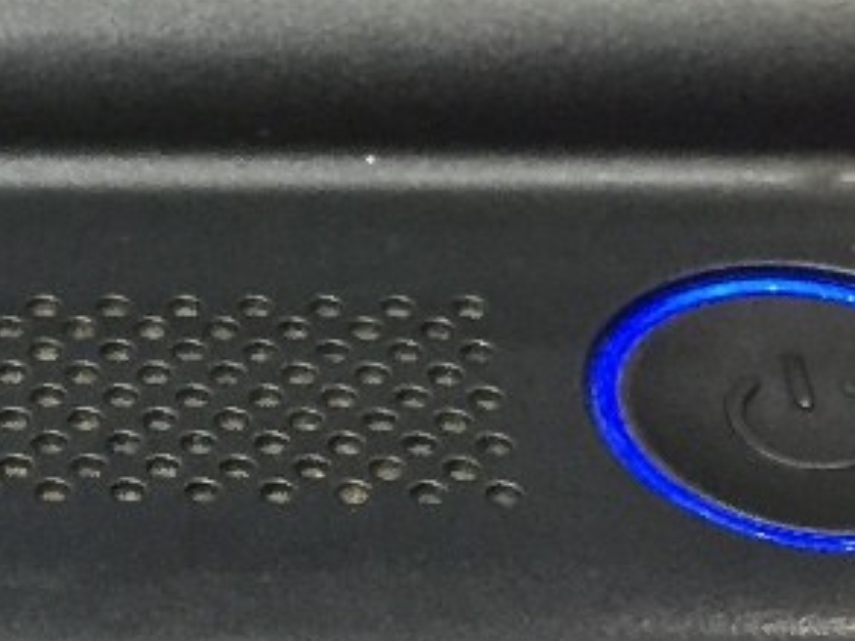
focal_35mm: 162
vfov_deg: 9.2
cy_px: 202
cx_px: -331
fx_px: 4001
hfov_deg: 11.8
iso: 200
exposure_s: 1/33
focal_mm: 4.15
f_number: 2.2
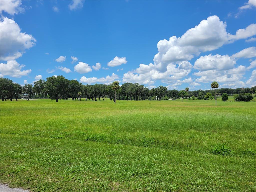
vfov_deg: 53.1
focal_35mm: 26
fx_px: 192
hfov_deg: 67.3
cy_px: 96
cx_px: 128
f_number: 1.8
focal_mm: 5.4
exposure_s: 1/3436
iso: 40
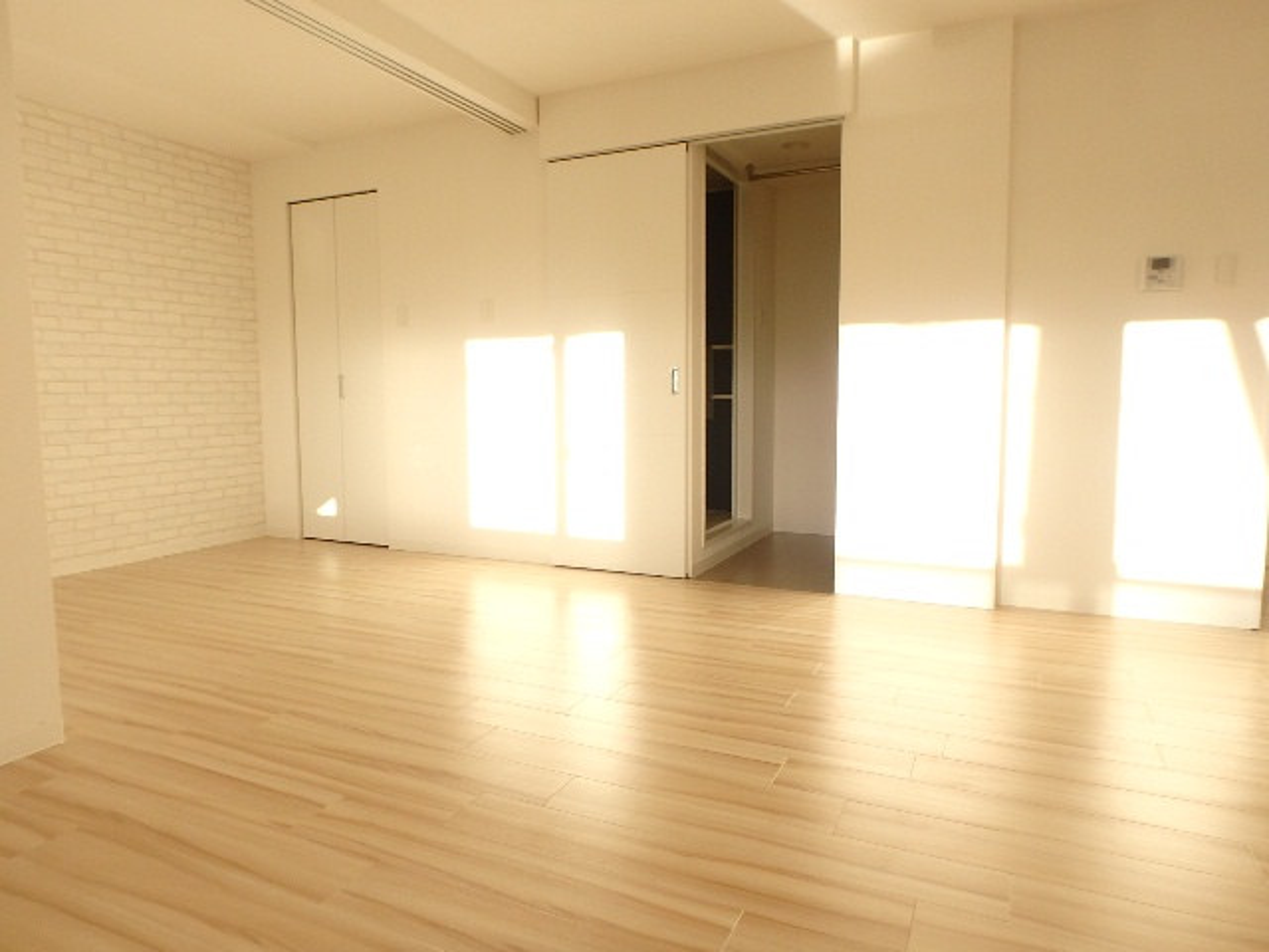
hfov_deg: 79.0
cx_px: 634
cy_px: 476
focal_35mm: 21
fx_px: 770
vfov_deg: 63.4
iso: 125
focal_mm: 3.7
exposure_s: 1/125
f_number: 3.5
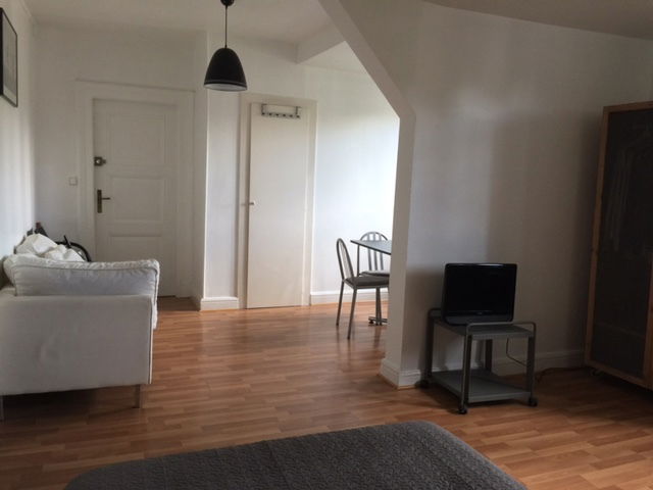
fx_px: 547
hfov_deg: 61.7
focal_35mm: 29
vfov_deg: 48.2
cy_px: 245
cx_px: 326
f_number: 2.2
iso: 50
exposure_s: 1/17
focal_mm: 4.15
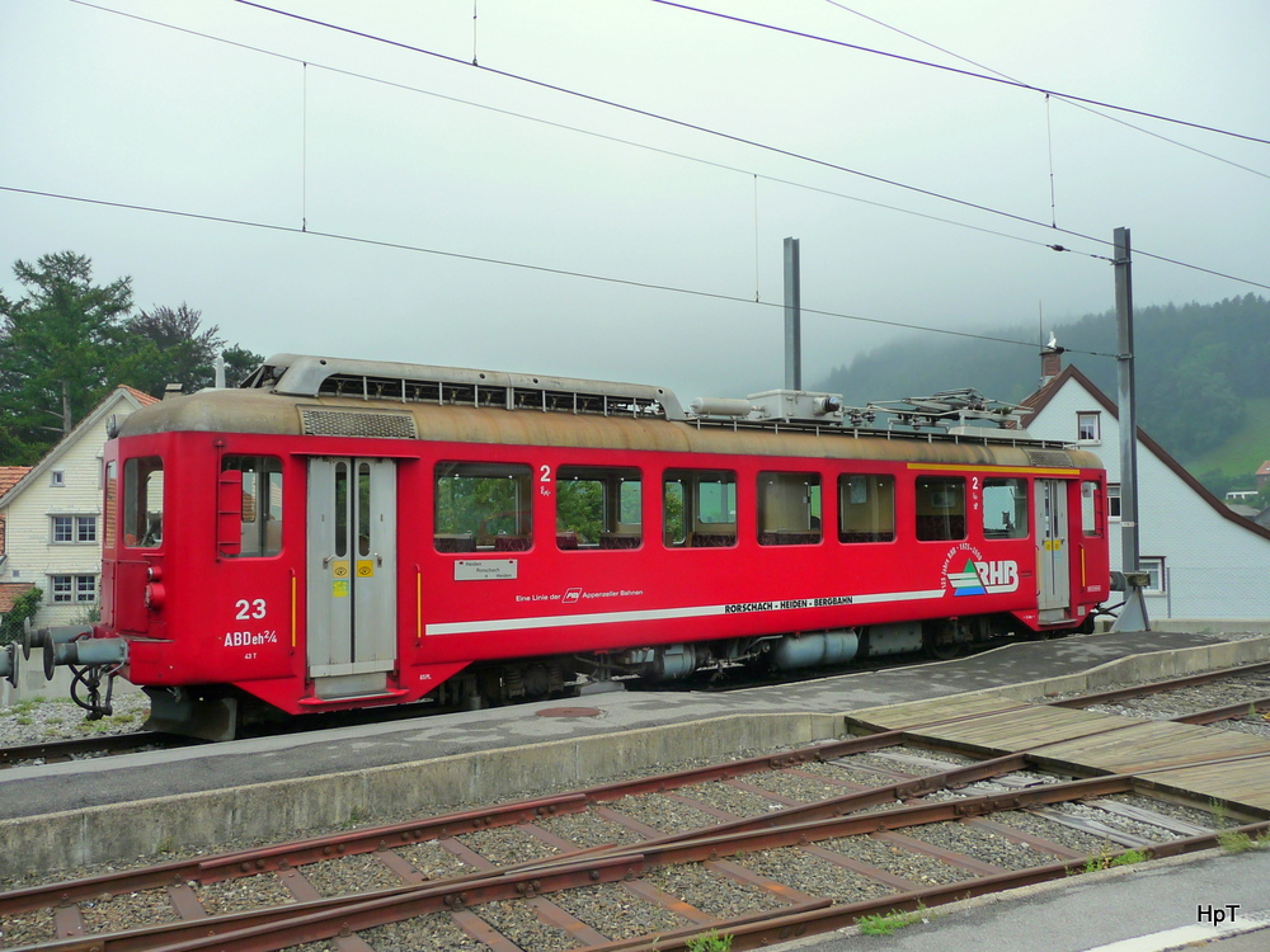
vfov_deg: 49.7
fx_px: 1027
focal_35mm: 28
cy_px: 476
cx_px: 635
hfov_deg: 63.4
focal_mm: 4.7
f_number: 3.3
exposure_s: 1/400
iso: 160
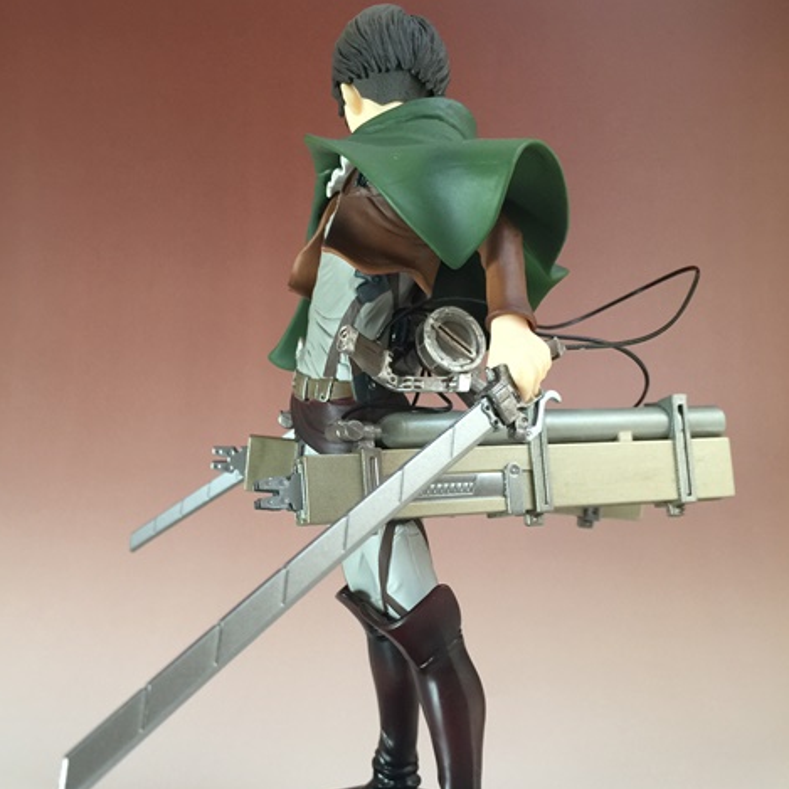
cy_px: 510
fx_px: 903
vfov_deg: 46.6
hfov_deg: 47.2
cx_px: 389
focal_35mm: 35
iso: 100
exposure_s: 1/17
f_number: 2.2
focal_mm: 4.15
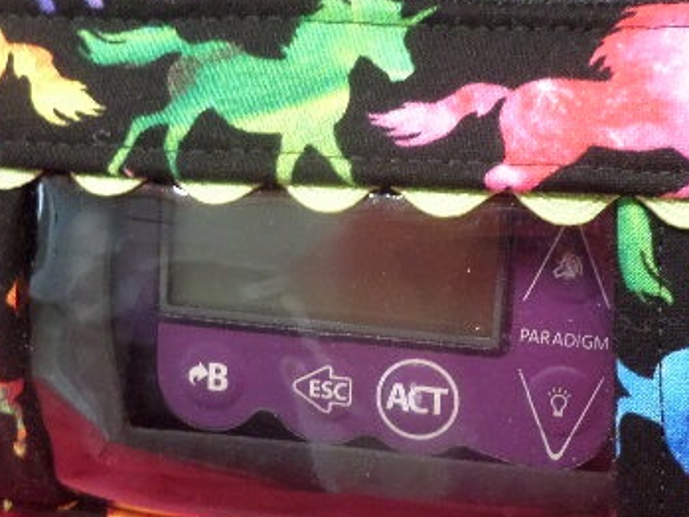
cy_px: 193
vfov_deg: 32.7
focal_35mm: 44
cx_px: 385
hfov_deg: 42.9
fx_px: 876
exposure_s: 1/20
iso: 200
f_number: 3.1
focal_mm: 4.3
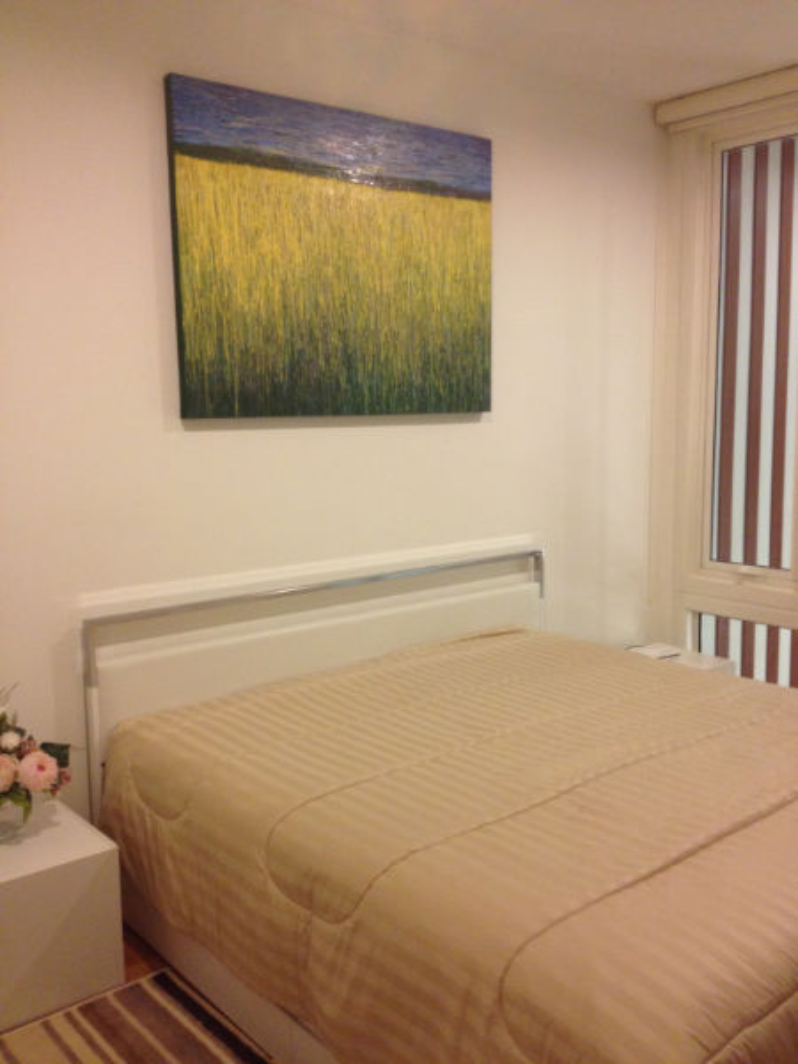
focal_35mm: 35
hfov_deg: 40.7
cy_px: 532
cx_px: 399
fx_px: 1076
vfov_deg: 52.6
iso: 200
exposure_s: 1/20
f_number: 2.4
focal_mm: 4.28
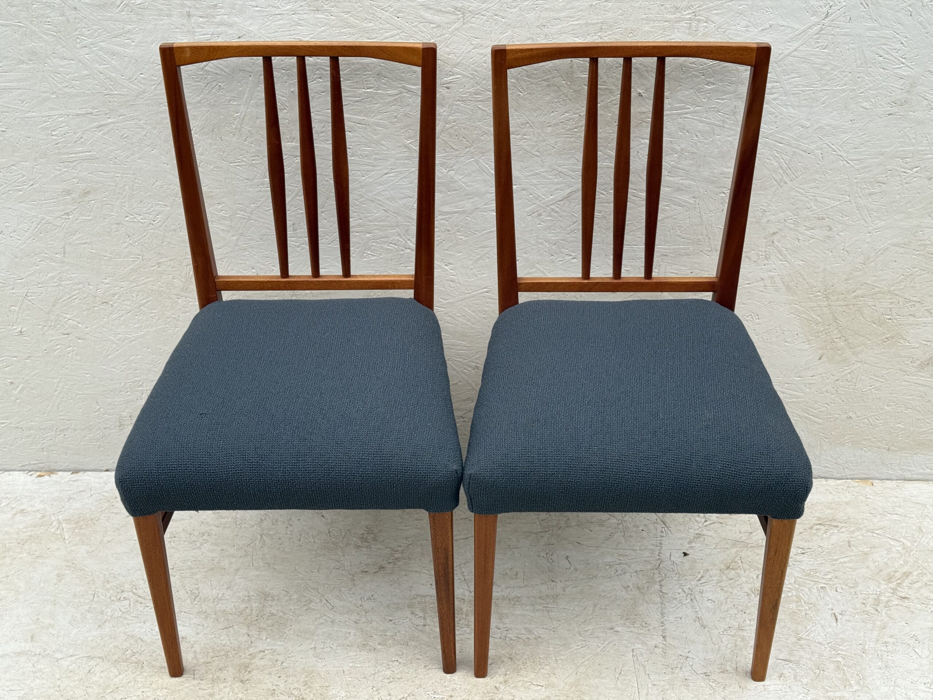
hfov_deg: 39.7
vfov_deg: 30.3
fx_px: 1294
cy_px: 350
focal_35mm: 48
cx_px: 466
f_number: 1.78
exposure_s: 1/487
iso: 64
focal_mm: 6.76
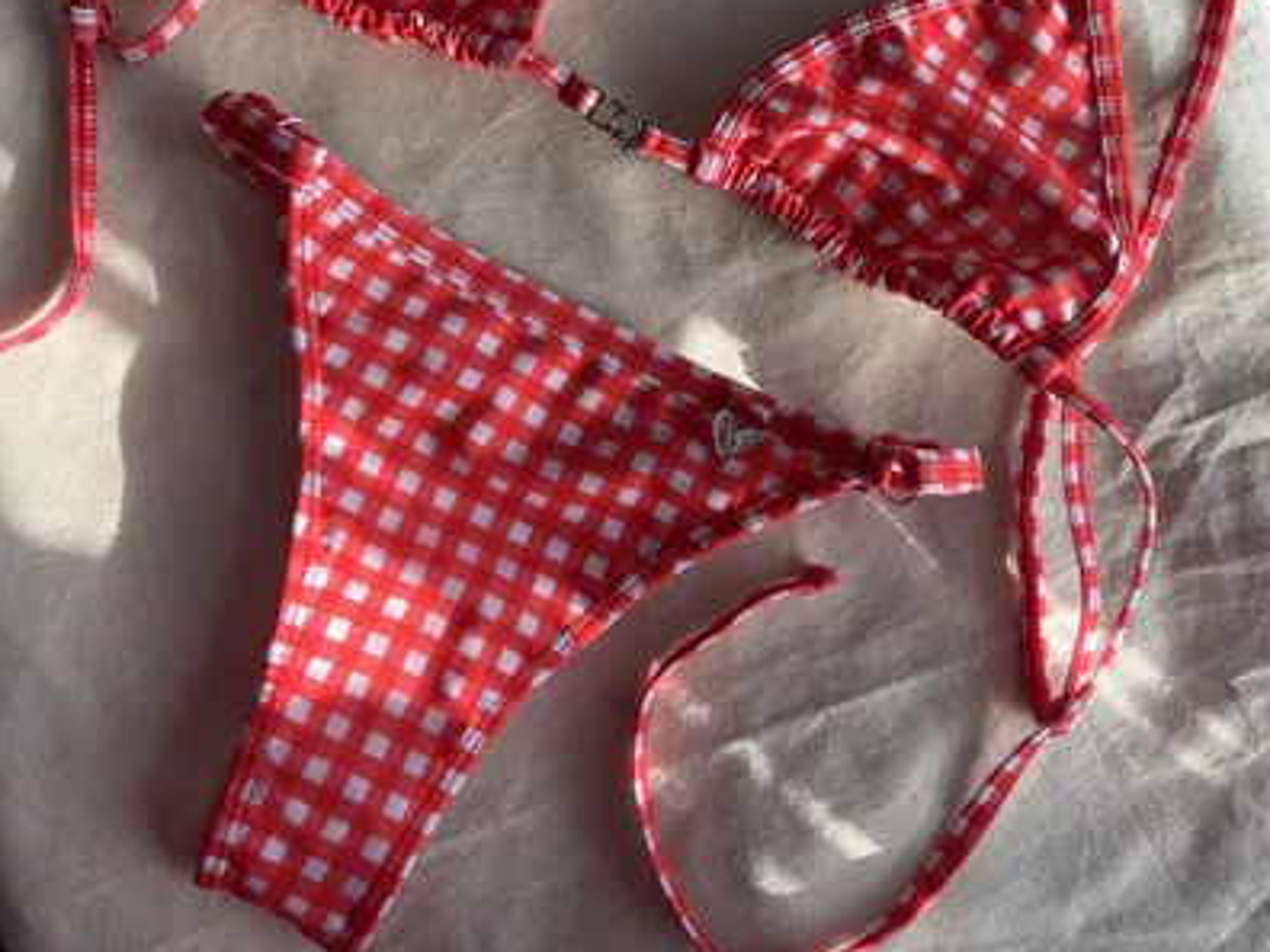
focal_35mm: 35
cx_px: 635
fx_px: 1284
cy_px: 197
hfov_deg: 52.6
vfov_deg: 39.2
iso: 50
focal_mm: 5.1
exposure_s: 1/577
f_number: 1.6
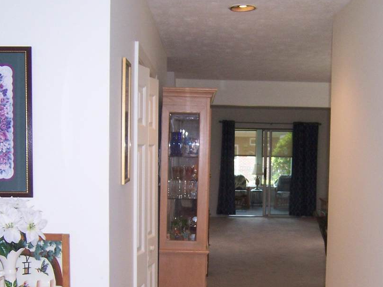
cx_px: 205
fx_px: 575
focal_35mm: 52
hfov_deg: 36.8
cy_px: 193
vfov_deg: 27.8
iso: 140
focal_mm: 5.5
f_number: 2.8
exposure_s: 1/60
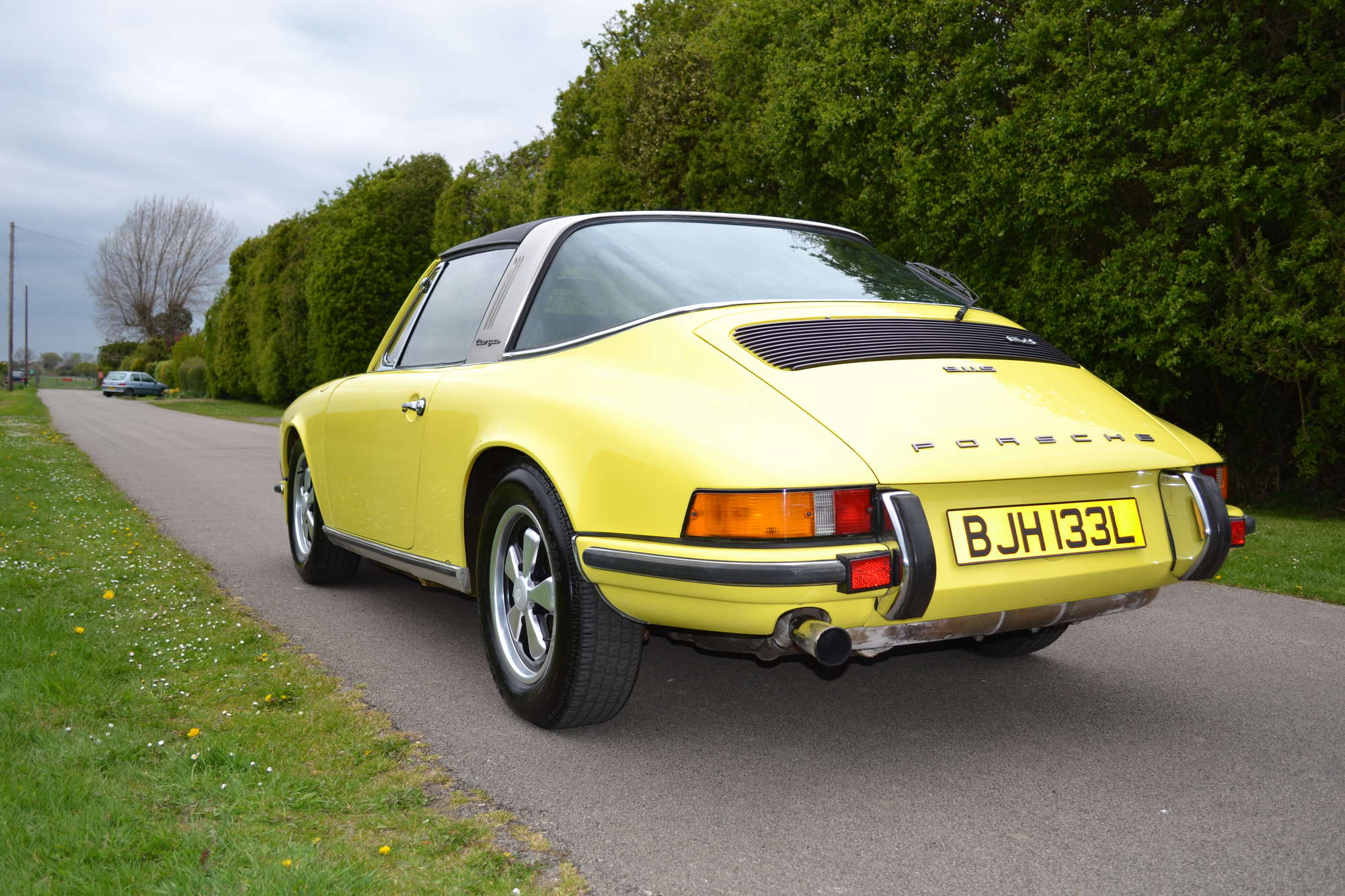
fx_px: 1233
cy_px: 448
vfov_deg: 40.0
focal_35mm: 33
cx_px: 672
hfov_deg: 57.2
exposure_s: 1/125
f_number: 4
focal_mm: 22
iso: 100
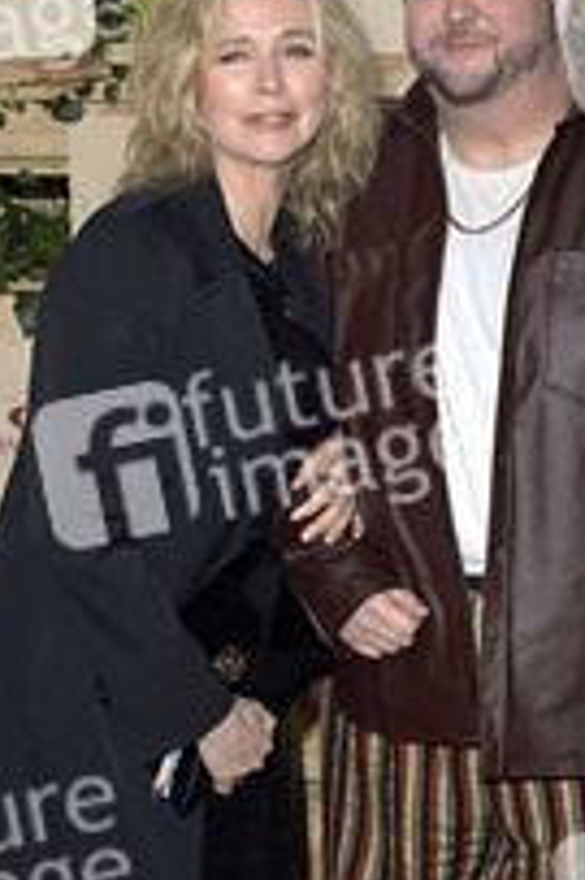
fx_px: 1929
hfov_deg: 17.2
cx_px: 381
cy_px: 663
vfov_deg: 25.4
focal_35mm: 79
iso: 640
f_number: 5.6
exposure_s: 1/250
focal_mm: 40
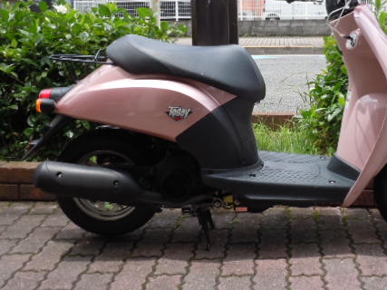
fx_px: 469
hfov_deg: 44.2
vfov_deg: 33.9
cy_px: 85
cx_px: 254
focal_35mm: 42
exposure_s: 1/320
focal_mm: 5
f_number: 3.7
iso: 100
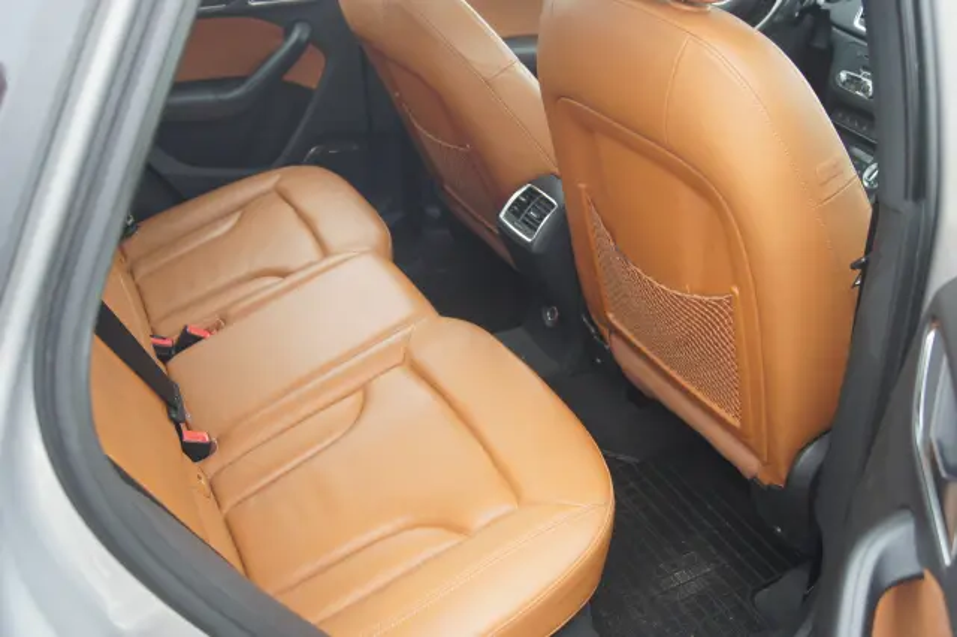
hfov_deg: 57.2
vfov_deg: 39.9
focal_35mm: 33
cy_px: 318
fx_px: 877
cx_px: 478
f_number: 4
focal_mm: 22
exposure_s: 1/40
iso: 200
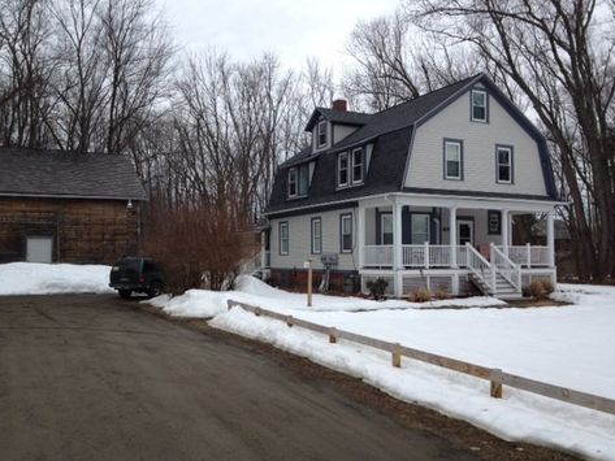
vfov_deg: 38.7
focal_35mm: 37
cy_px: 236
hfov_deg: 50.1
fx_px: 658
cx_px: 315
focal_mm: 4.28
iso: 50
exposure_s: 1/415
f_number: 2.4
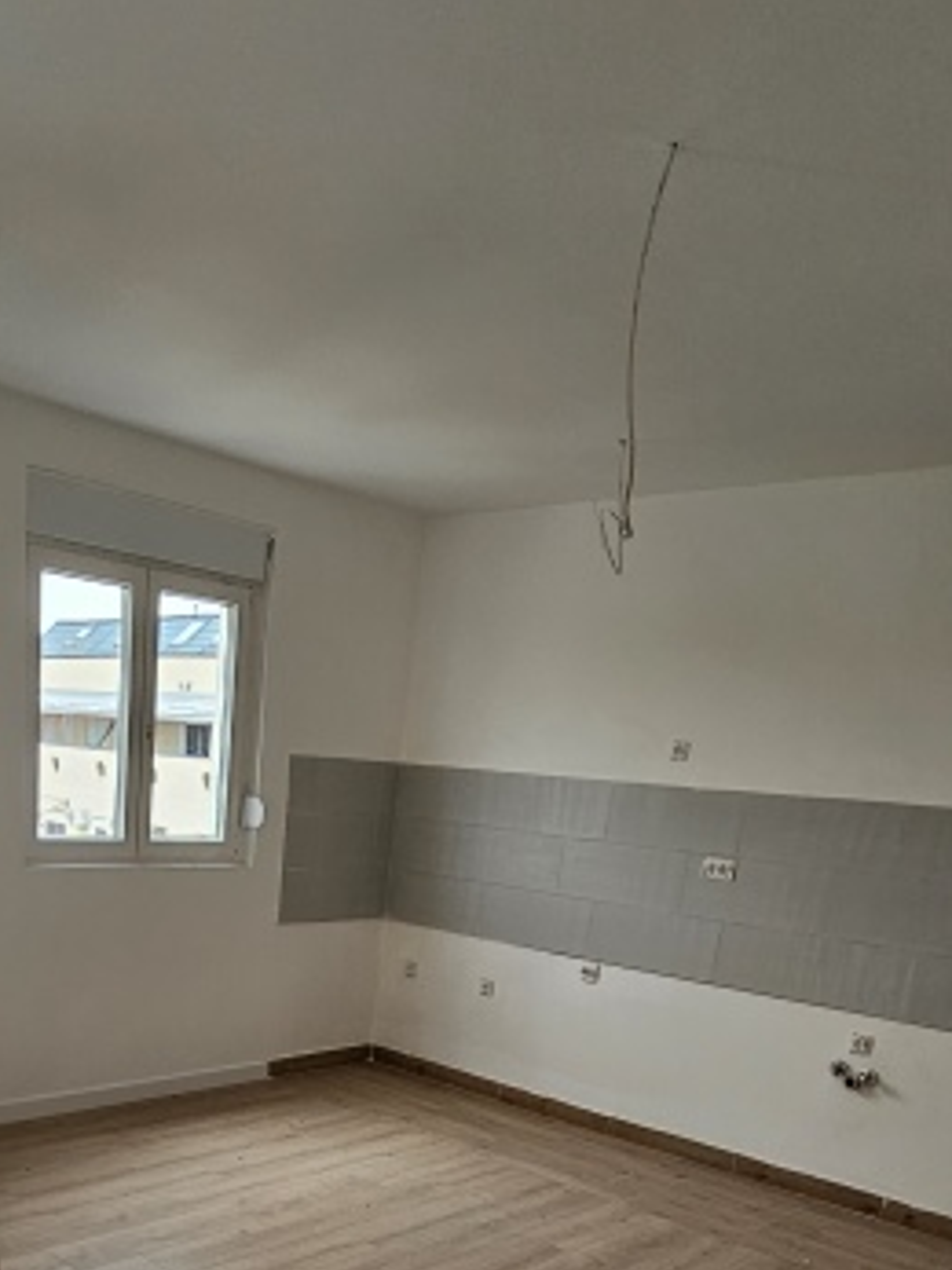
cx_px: 275
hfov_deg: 45.6
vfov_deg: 52.0
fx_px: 1101
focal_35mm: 30
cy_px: 1168
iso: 100
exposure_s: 1/70.8
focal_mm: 2.2
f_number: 2.2
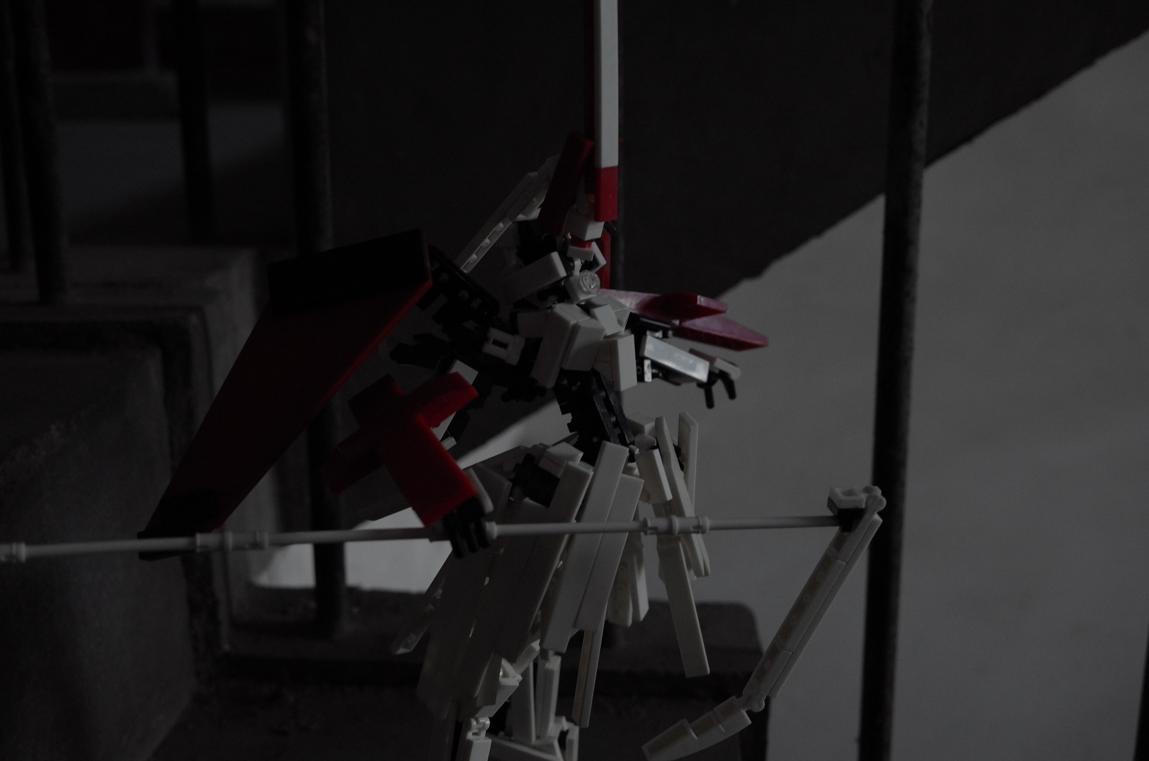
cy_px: 380
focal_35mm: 44
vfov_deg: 30.4
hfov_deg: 44.6
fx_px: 1401
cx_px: 574
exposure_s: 1/30
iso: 1600
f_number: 5
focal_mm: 29.5
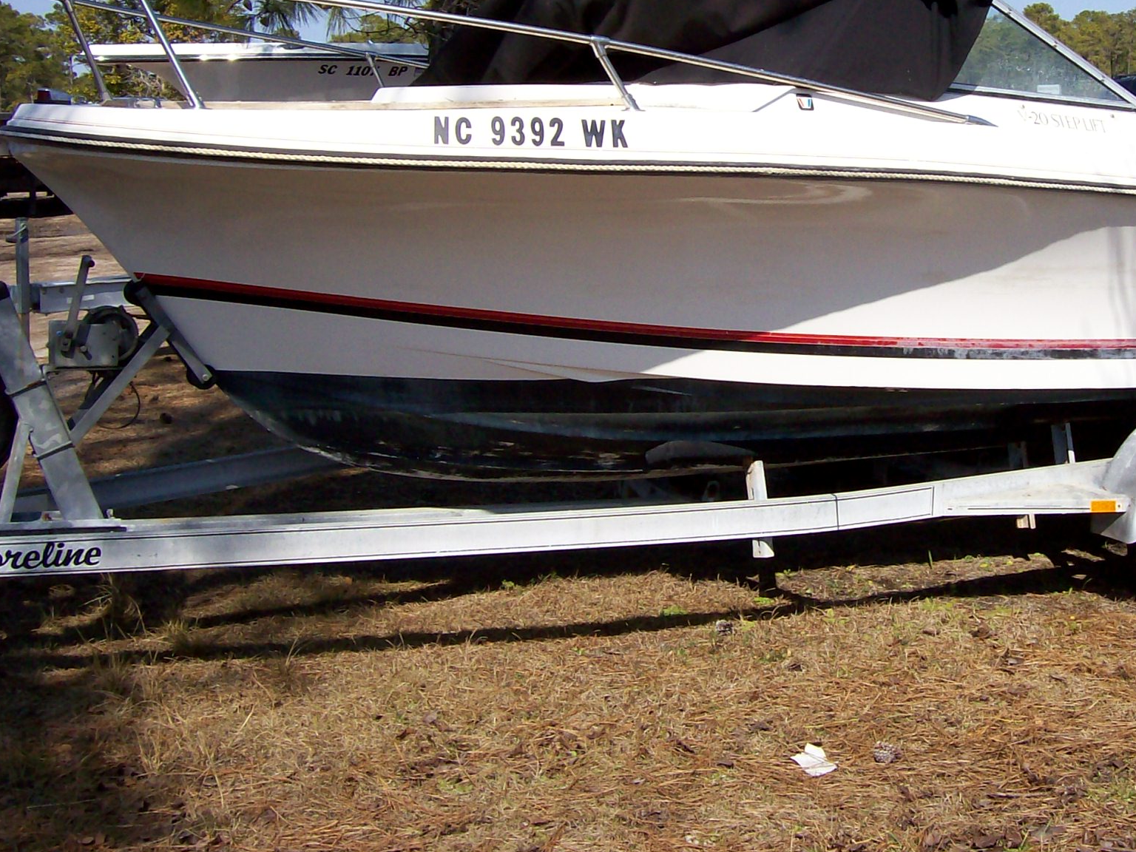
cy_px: 219
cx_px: 814
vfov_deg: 26.7
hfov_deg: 35.0
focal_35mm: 54
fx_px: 1772
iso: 80
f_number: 4.8
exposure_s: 1/848
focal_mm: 6
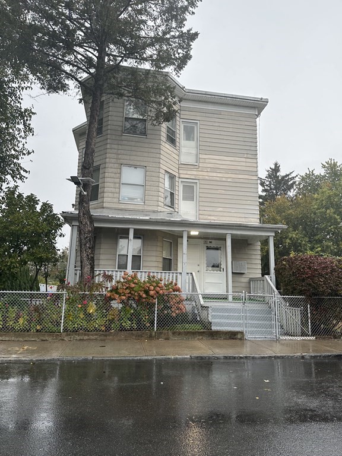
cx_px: 171
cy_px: 228
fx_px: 316
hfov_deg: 56.8
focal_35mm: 24
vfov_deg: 71.6
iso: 80
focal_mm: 6.86
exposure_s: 1/263
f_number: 1.78
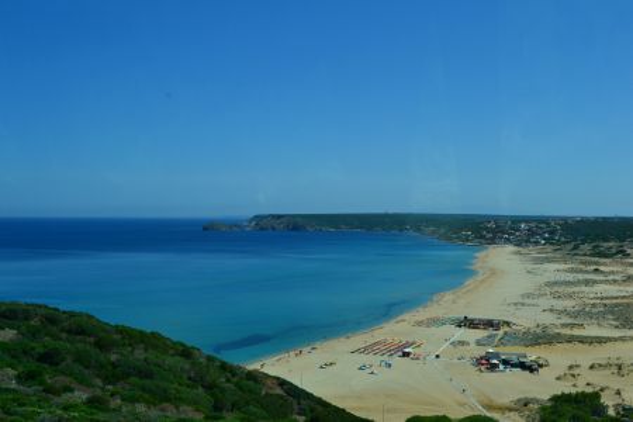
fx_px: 686
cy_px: 211
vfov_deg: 34.2
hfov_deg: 49.6
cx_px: 316
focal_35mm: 39
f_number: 11
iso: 360
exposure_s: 1/500
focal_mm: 26
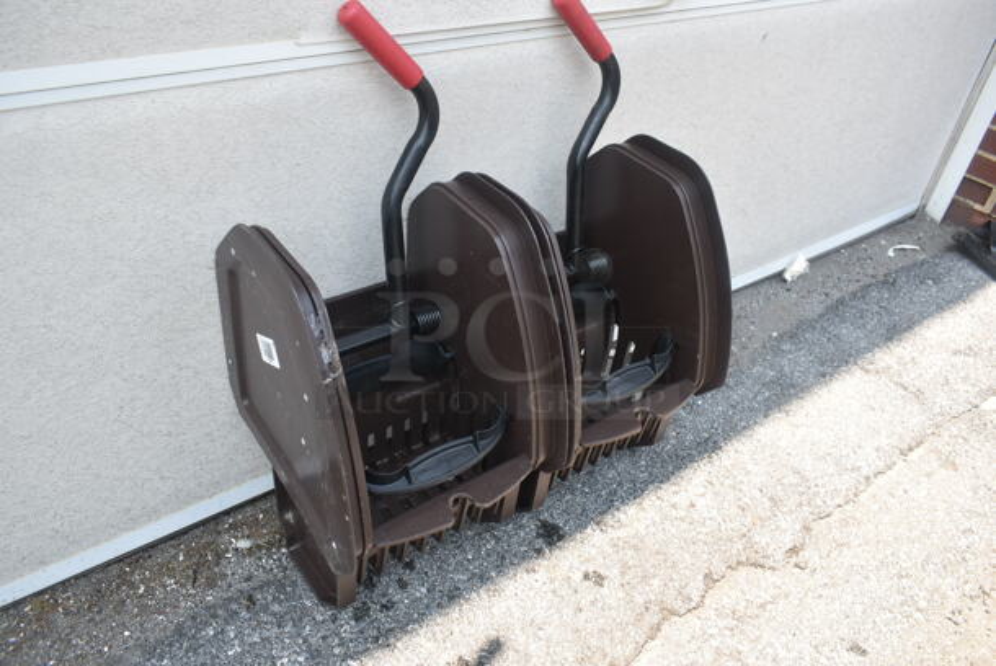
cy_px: 333
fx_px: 748
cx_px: 498
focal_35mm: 27
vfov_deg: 48.0
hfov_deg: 67.3
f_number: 6.3
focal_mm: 18
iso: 200
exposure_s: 1/200
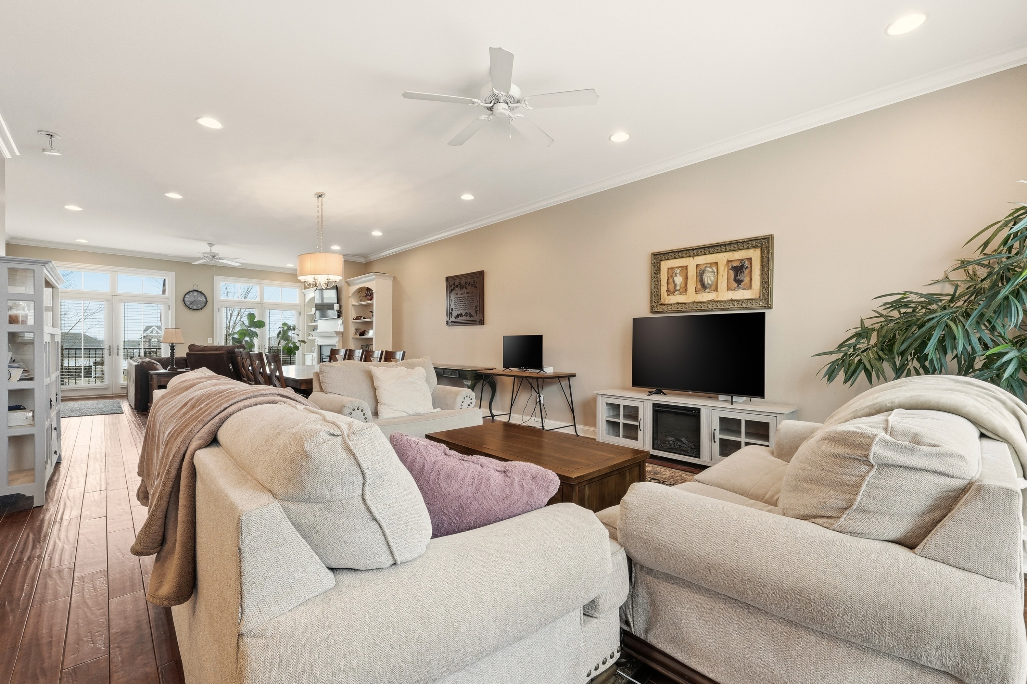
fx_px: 428
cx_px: 514
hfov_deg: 100.4
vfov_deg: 77.3
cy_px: 342
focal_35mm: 15
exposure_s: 1/200
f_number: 9
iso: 400
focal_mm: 10
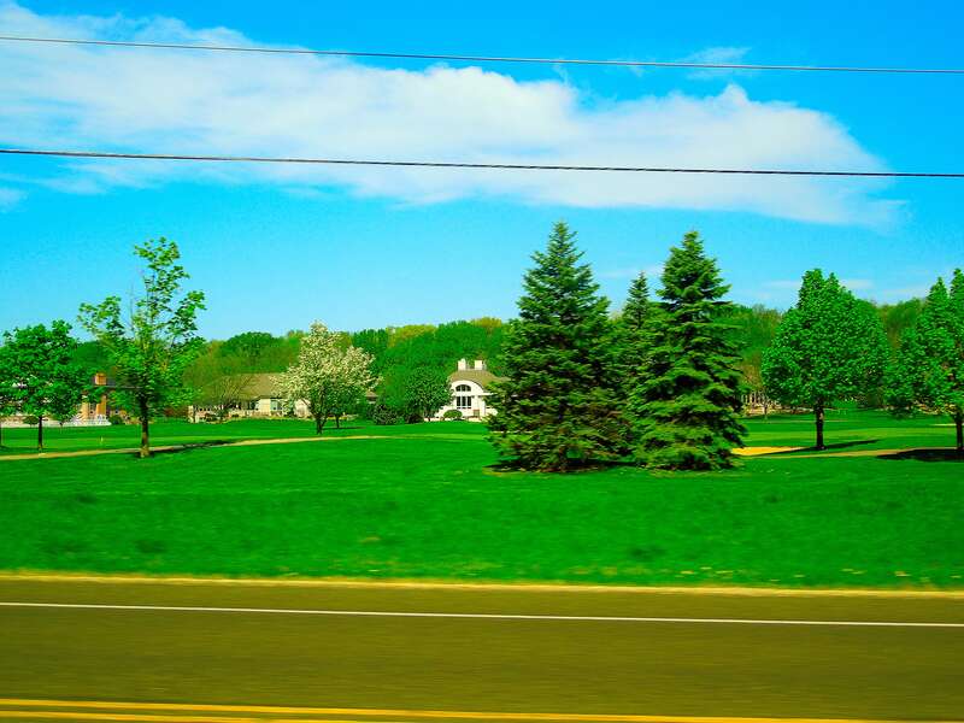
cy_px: 362
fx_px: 1197
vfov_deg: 33.6
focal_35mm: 43
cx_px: 482
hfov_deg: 43.9
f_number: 3.9
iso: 100
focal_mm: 7.8
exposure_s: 1/200
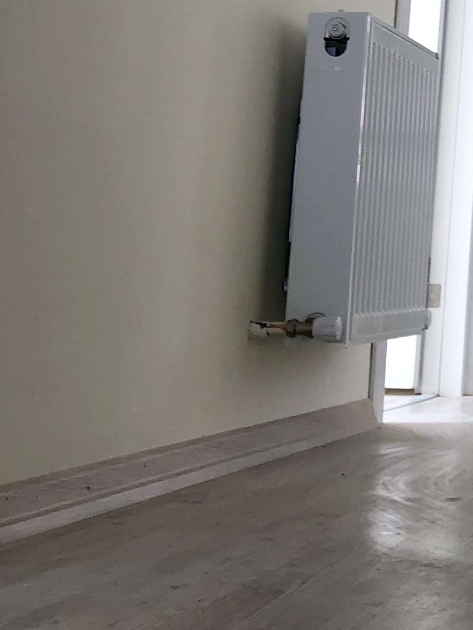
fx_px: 1549
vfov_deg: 21.3
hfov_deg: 15.9
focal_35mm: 85
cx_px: 710
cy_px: -139
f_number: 1.8
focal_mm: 4
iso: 20
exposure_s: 1/135
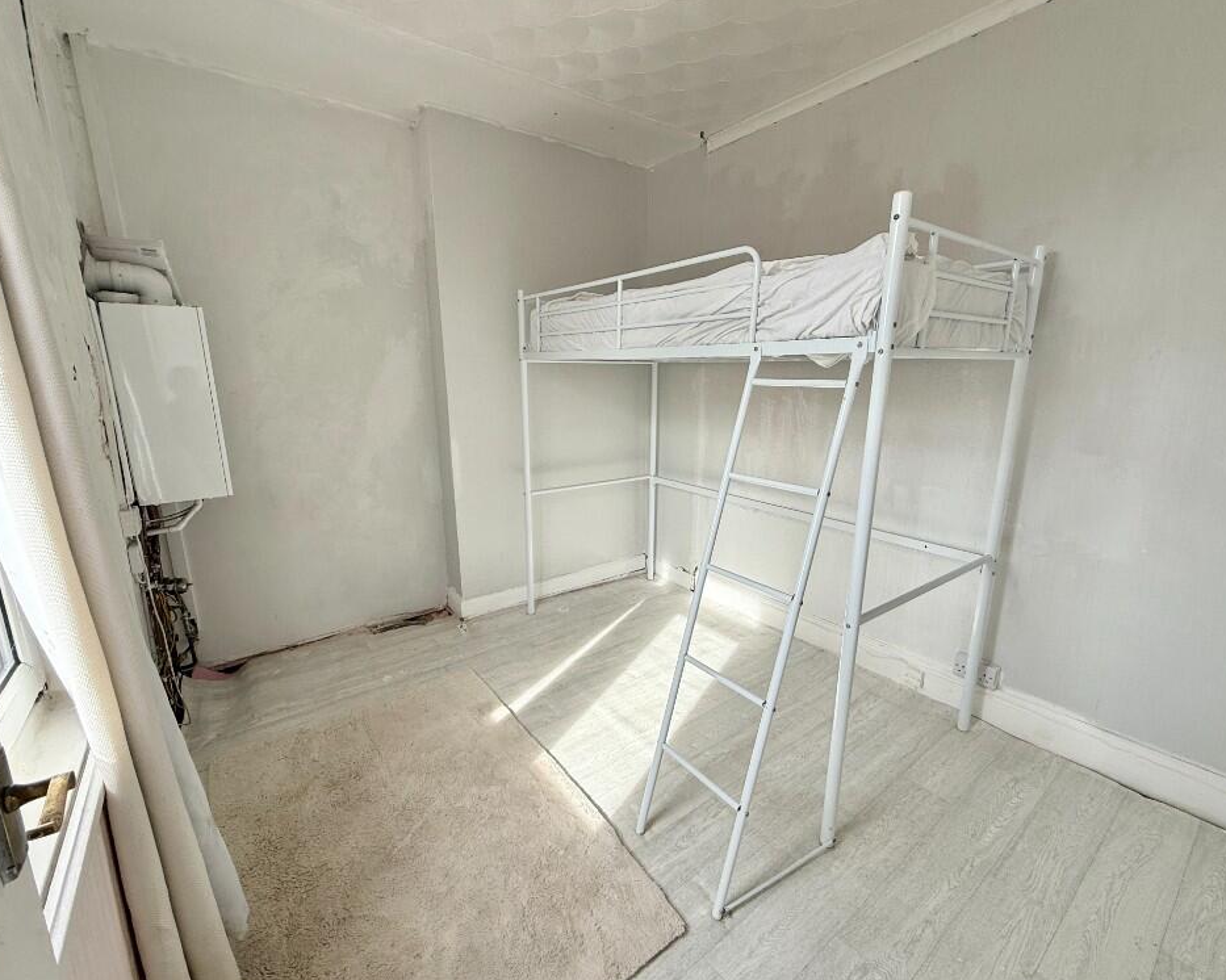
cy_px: 489
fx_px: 544
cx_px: 614
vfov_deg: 84.0
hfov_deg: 96.8
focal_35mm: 15
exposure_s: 1/361
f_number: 2.2
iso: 64
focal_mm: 2.22
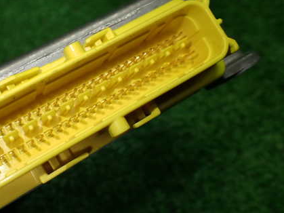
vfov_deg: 33.6
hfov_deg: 42.9
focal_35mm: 43
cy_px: 106
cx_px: 83
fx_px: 353
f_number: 2.3
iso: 125
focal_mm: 5.4
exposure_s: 1/125
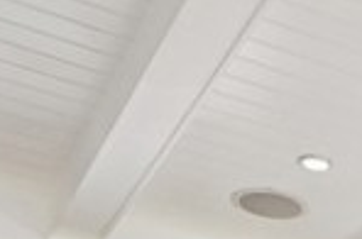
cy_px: 732
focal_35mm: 111
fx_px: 1114
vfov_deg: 9.5
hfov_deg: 15.0
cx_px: 722
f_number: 8
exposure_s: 1/30
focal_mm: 16
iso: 400
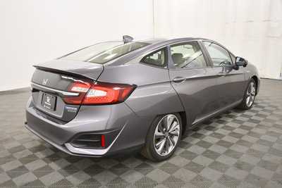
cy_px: 94
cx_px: 141
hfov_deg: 61.9
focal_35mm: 30
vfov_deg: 43.6
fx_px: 235
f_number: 5.6
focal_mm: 20
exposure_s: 1/125
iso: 1250
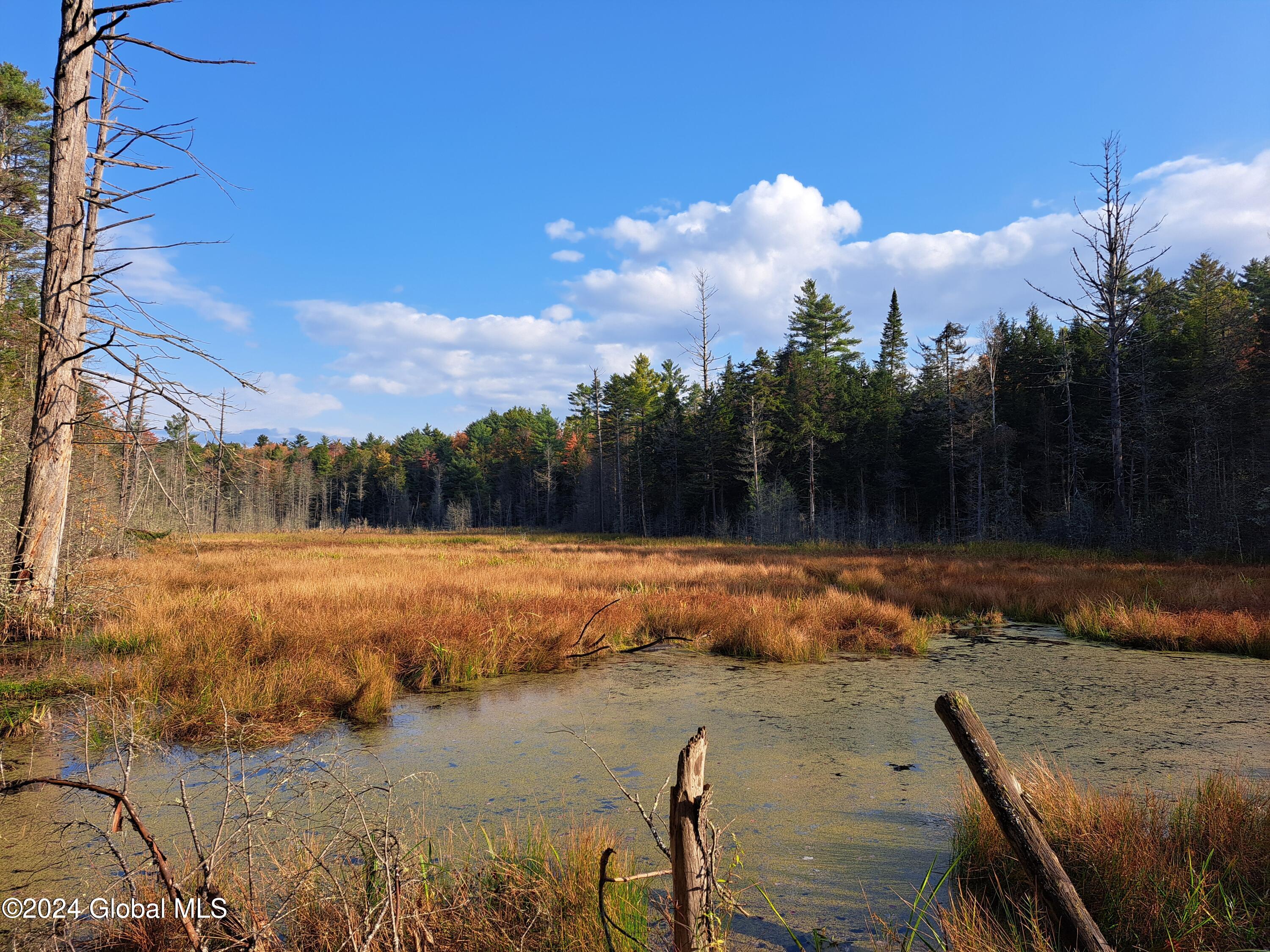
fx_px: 881
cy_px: 476
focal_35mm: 24
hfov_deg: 71.6
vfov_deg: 56.8
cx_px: 635
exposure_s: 1/1045
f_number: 1.8
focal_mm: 5.23
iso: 50
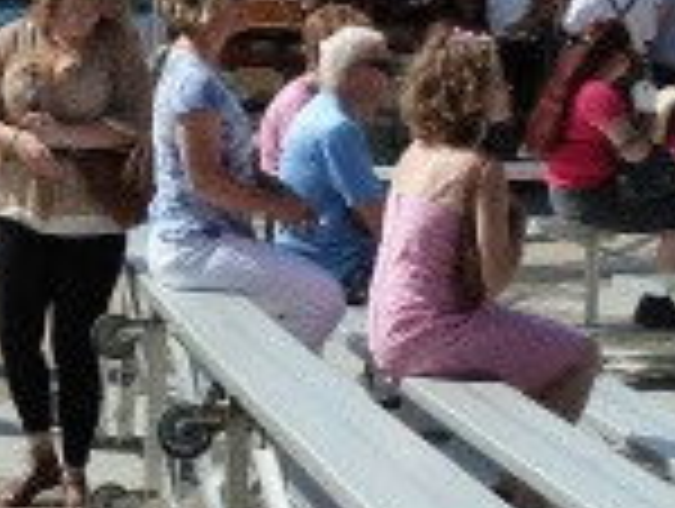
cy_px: -333
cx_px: -279
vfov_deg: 8.1
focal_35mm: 179
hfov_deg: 10.7
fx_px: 3496
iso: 125
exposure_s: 1/500
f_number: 4.5
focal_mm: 6.9
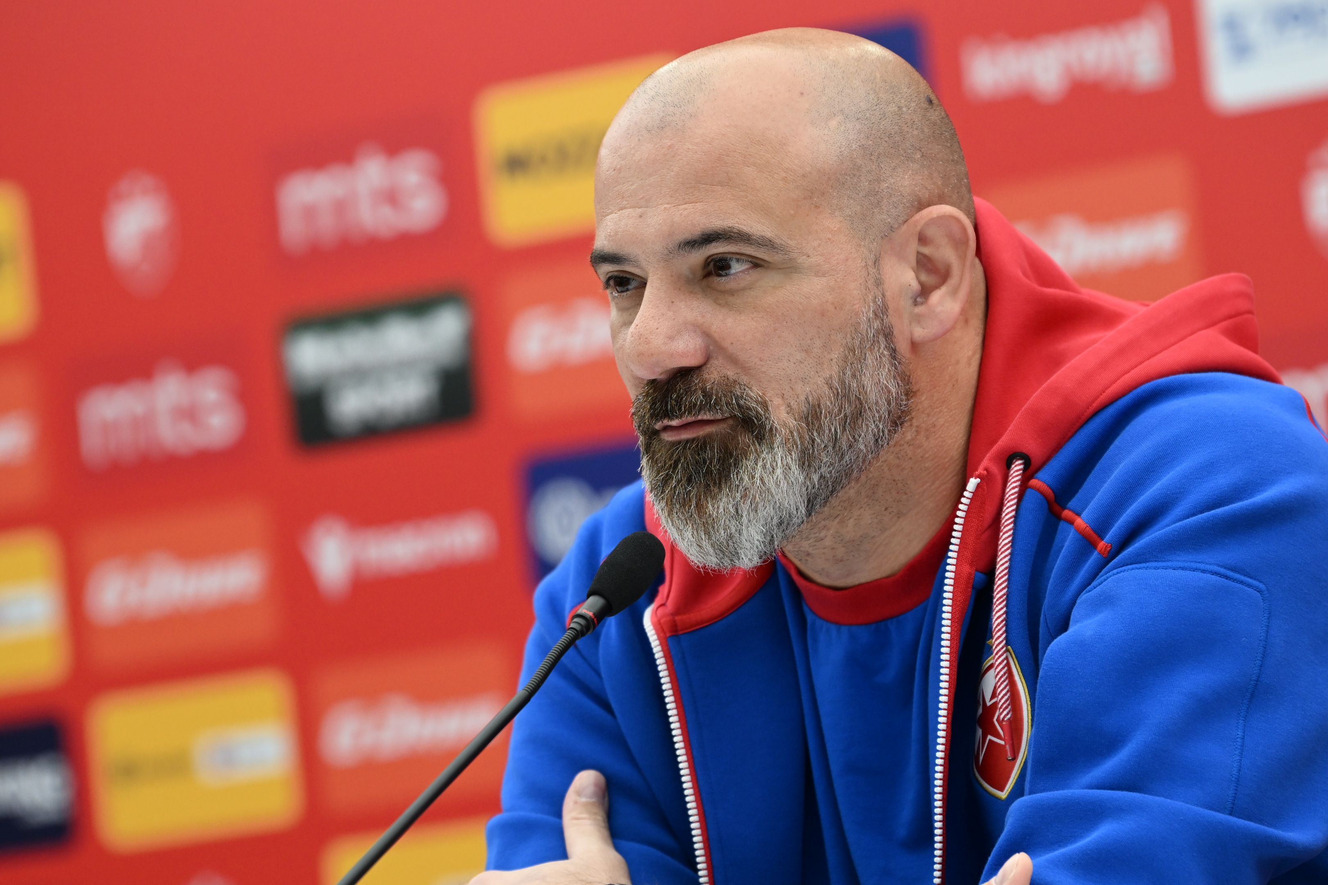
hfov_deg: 6.9
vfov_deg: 4.6
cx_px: 664
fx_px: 11066
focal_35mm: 300
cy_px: 442
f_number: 4
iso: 1000
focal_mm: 200
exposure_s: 1/640
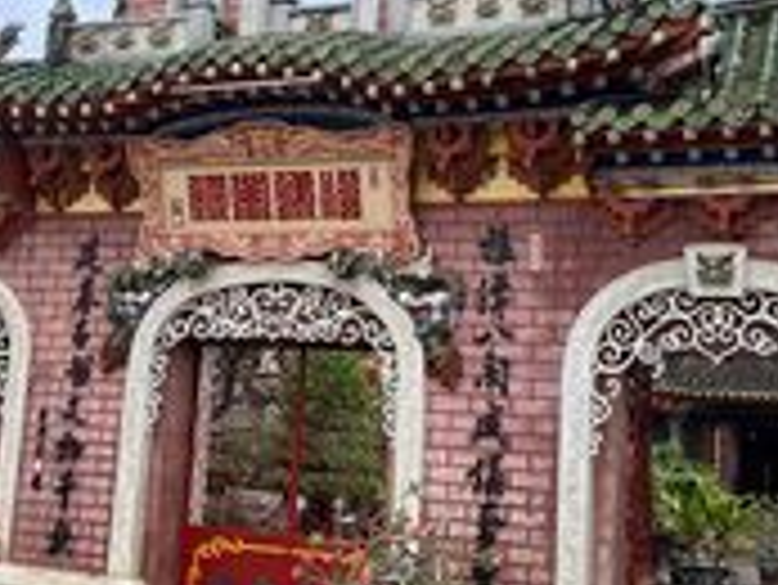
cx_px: 288
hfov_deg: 32.0
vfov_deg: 24.3
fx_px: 1349
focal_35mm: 60
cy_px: 202
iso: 50
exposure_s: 1/710
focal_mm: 5.1
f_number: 1.6
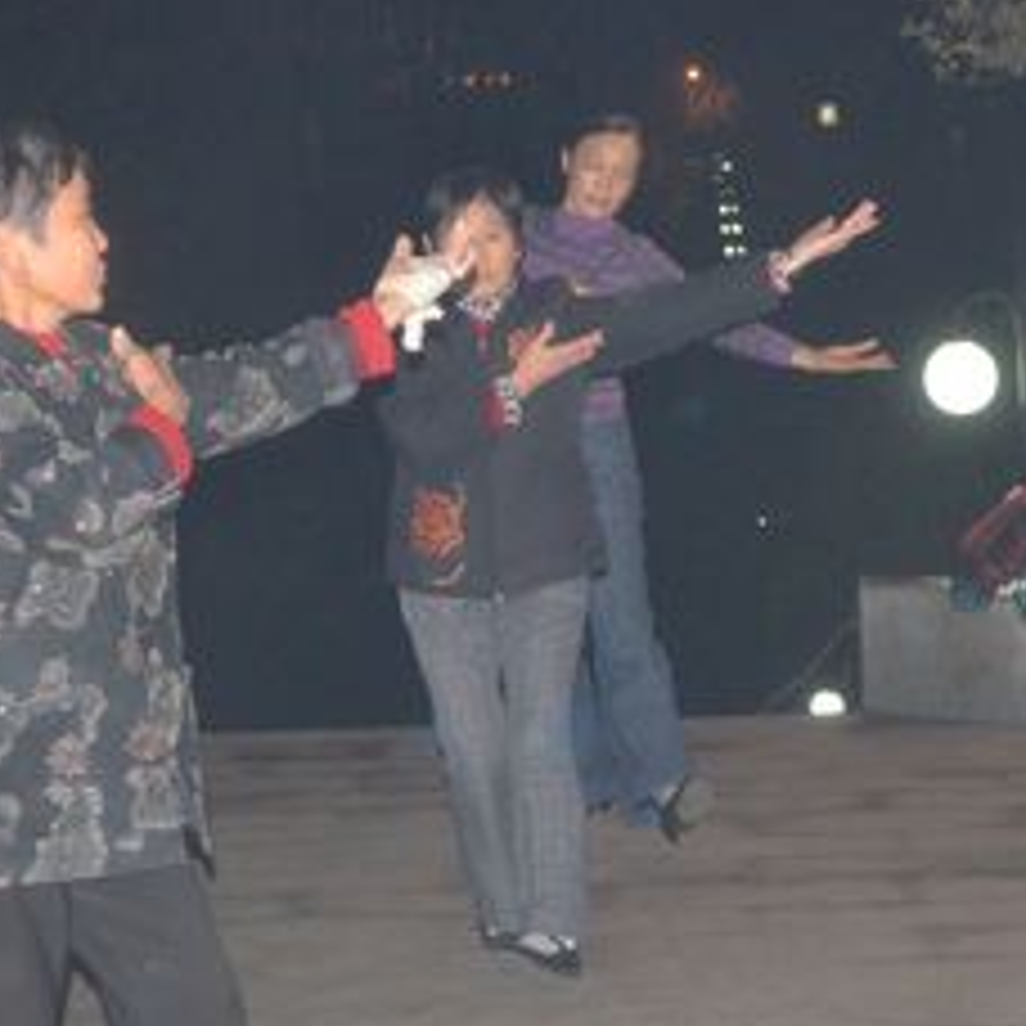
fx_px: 4125
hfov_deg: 14.1
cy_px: 565
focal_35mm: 123
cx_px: 801
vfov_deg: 14.2
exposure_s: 1/60
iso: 3200
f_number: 5.3
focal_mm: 44
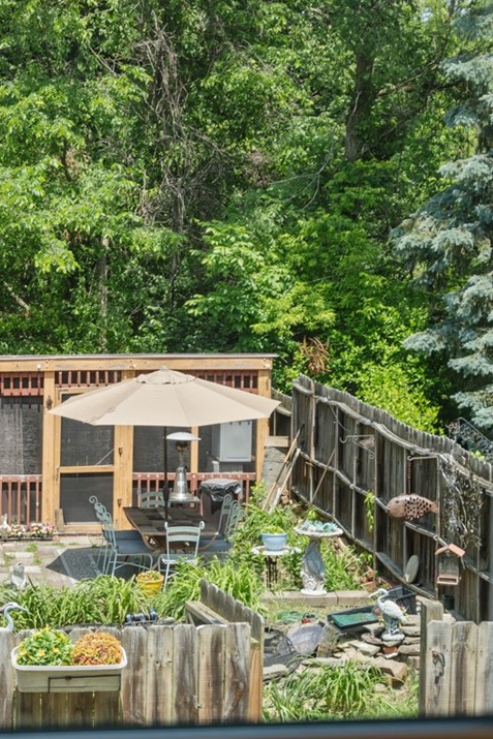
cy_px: 369
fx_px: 1622
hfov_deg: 16.9
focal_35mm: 79
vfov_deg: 25.7
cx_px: 12
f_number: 4
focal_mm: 35
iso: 400
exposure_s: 1/250
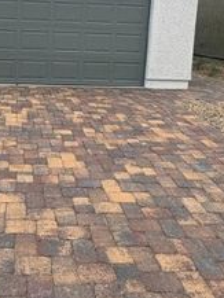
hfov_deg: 32.6
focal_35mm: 43
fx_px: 371
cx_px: 43
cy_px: 73
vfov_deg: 42.4
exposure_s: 1/495
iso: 40
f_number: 2.2
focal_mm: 2.22
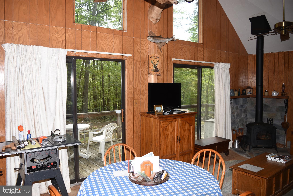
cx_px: 146
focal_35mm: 27
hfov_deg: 67.4
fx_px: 220
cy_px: 98
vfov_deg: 47.9
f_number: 3.5
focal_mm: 18
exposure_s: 1/125
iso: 100
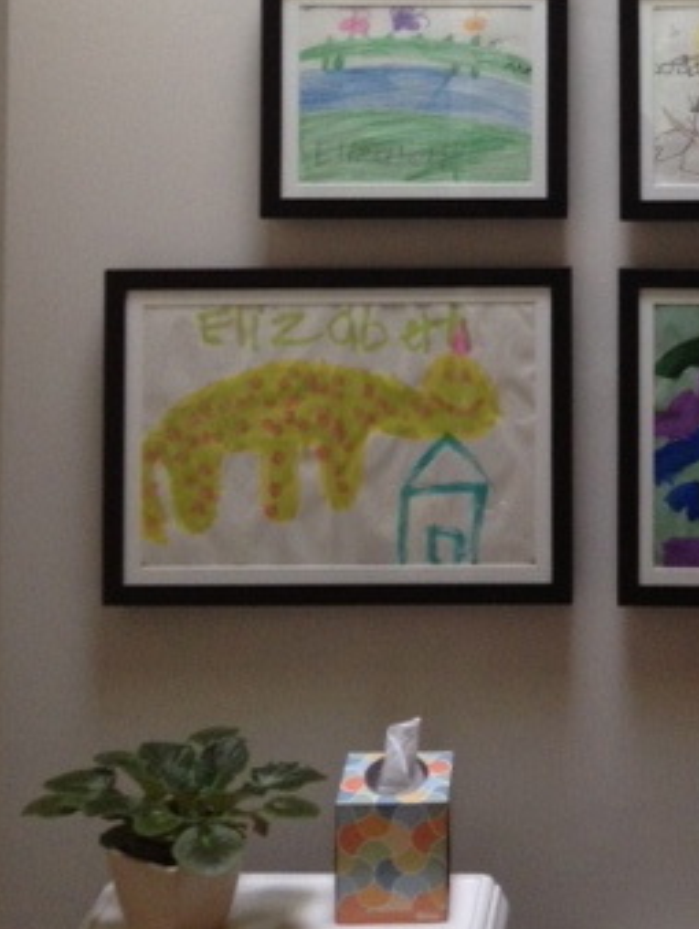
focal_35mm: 66
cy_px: 101
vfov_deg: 28.3
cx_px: 630
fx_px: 1774
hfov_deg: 21.8
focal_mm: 4.28
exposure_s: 1/20
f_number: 2.4
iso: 160
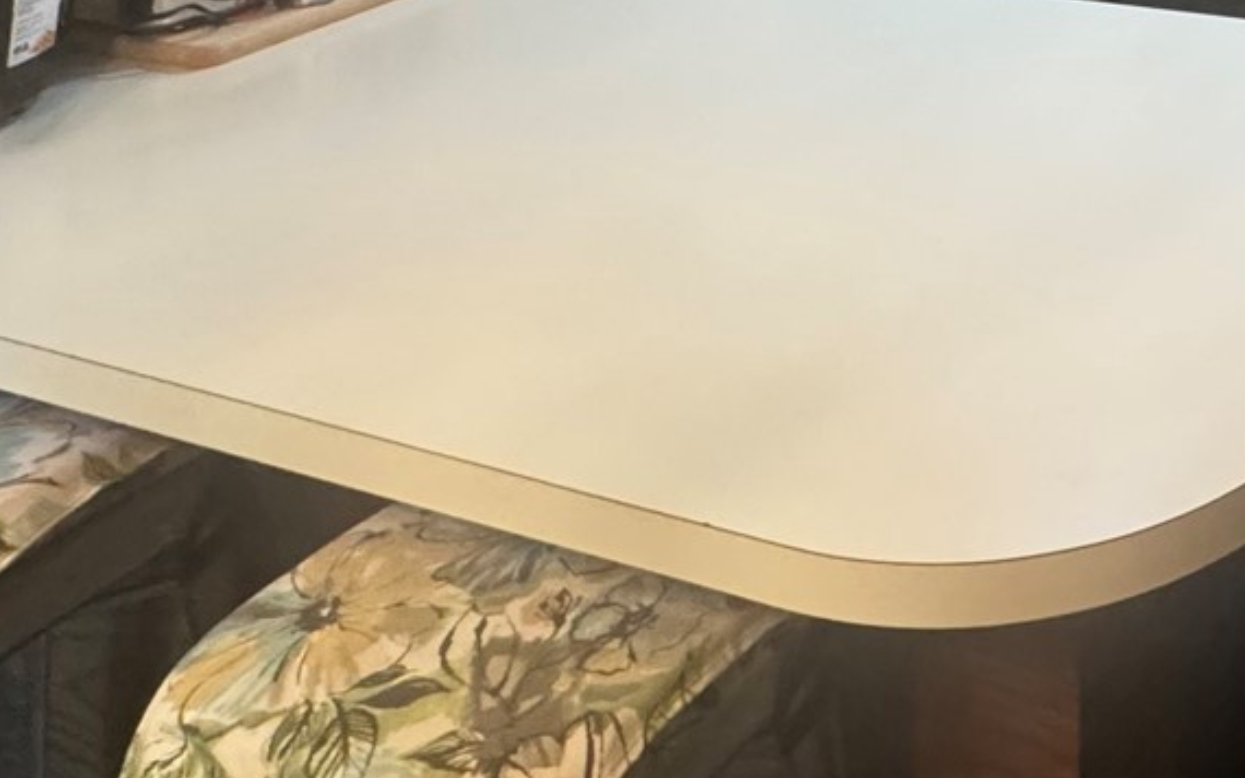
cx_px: 1409
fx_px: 1696
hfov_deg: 34.2
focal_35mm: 50
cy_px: -575
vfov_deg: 19.8
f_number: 2.2
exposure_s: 1/60
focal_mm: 2.22
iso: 320
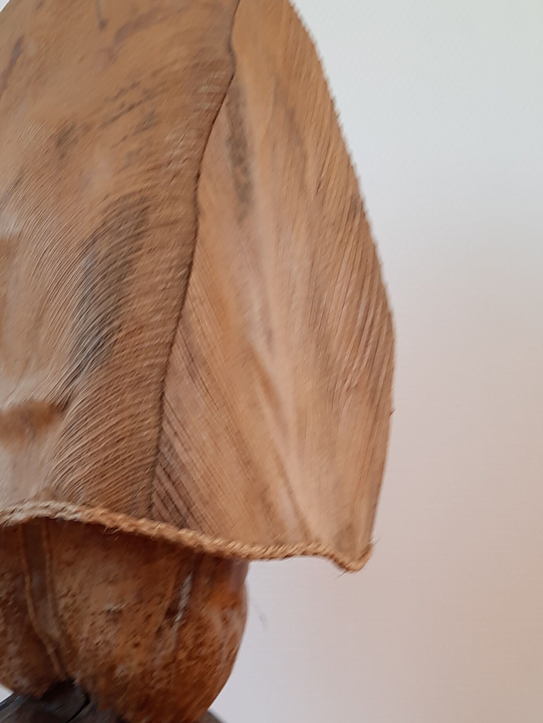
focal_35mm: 54
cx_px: 165
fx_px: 1129
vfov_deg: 35.1
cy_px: 505
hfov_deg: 26.8
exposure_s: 1/50
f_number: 2
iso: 50
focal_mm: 4.6
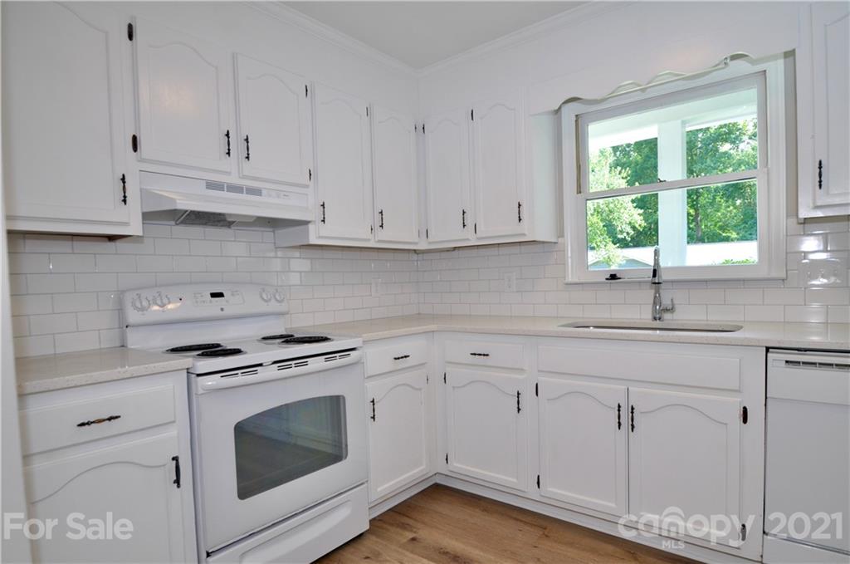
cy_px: 282
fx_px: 460
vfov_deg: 63.0
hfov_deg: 85.5
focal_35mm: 20
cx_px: 425
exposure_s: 1/100
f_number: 5
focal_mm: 13
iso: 400
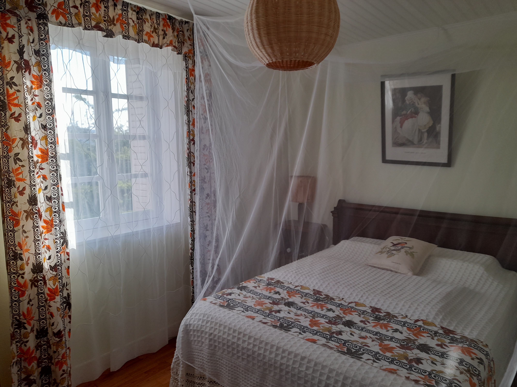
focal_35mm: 25
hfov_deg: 69.4
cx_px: 258
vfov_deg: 54.9
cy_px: 194
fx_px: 373
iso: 40
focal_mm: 4.6
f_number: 2
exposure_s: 1/100
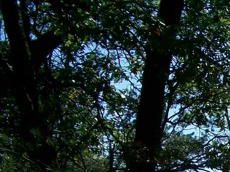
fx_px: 804
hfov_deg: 14.8
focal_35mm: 121
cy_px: 285
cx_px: 369
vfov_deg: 11.5
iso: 80
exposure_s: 1/400
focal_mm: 5.7
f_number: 5.5
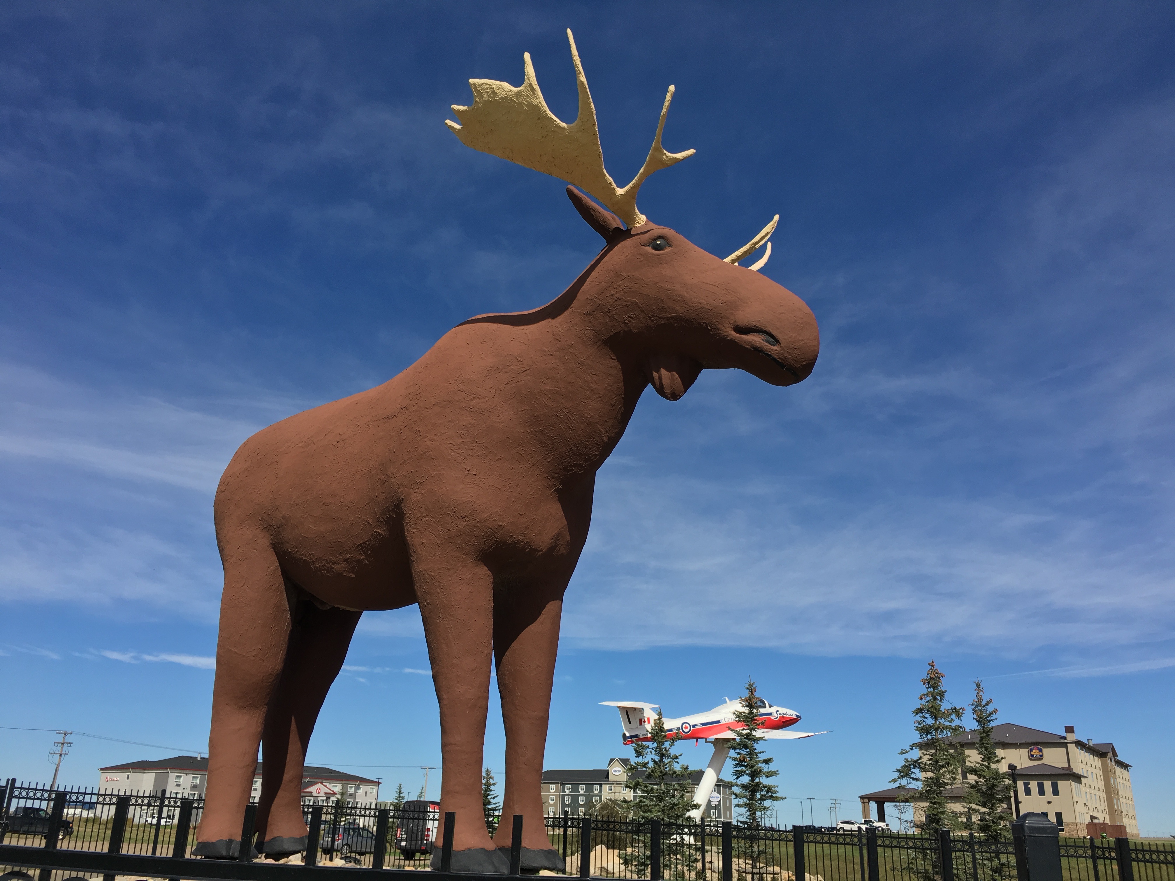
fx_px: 984
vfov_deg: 48.2
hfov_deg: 61.7
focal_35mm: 29
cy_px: 440
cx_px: 588
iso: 25
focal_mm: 4.15
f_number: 2.2
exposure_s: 1/1832
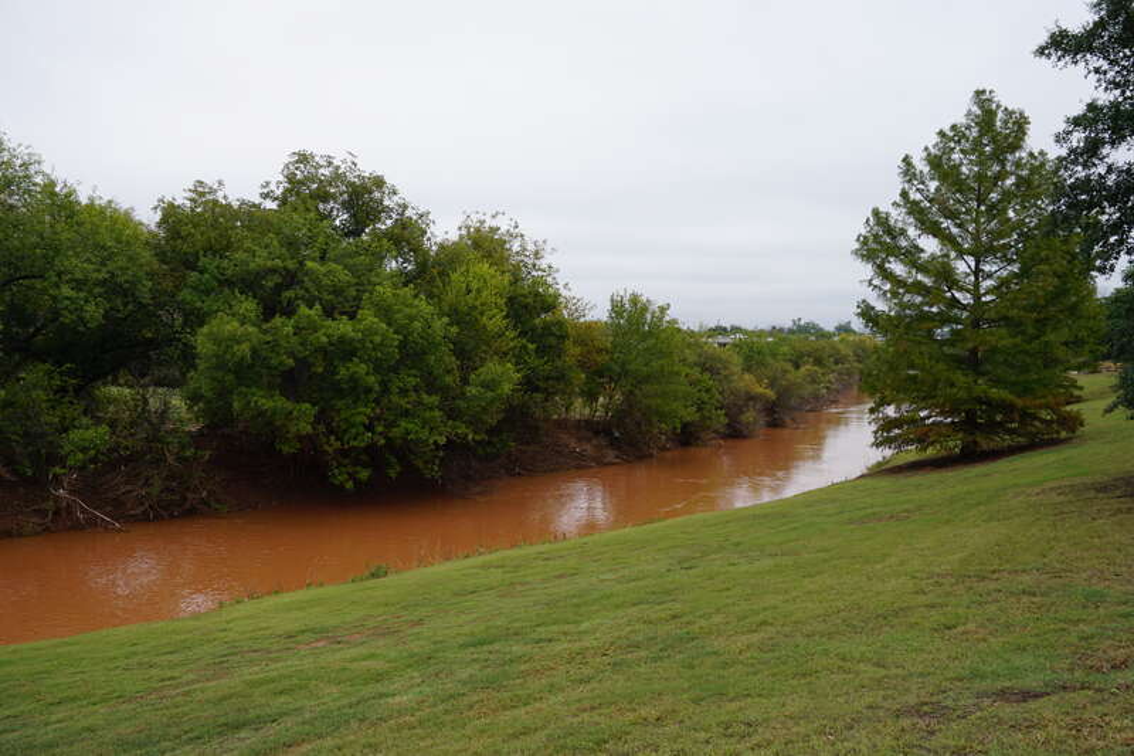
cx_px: 567
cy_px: 378
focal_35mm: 32
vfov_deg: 41.7
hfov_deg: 59.5
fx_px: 992
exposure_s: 1/100
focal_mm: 21
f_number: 9
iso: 100
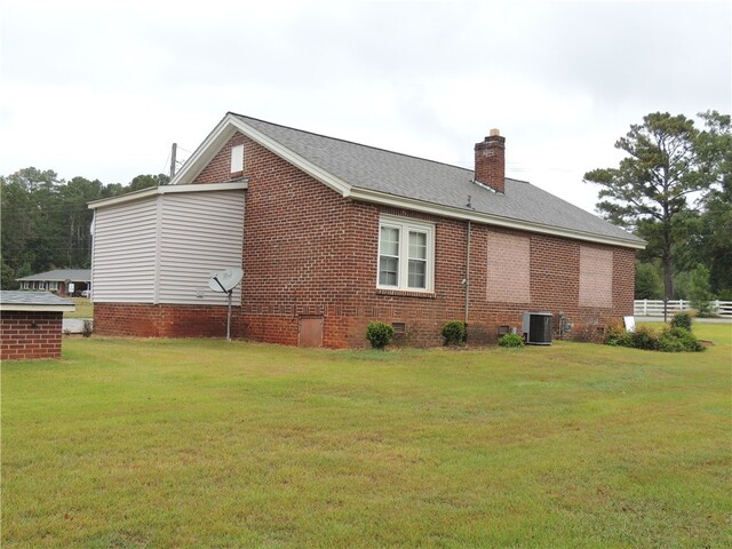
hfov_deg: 52.6
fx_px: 740
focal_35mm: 35
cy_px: 274
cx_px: 366
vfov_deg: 40.7
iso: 100
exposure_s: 1/160
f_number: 3.3
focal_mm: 6.2
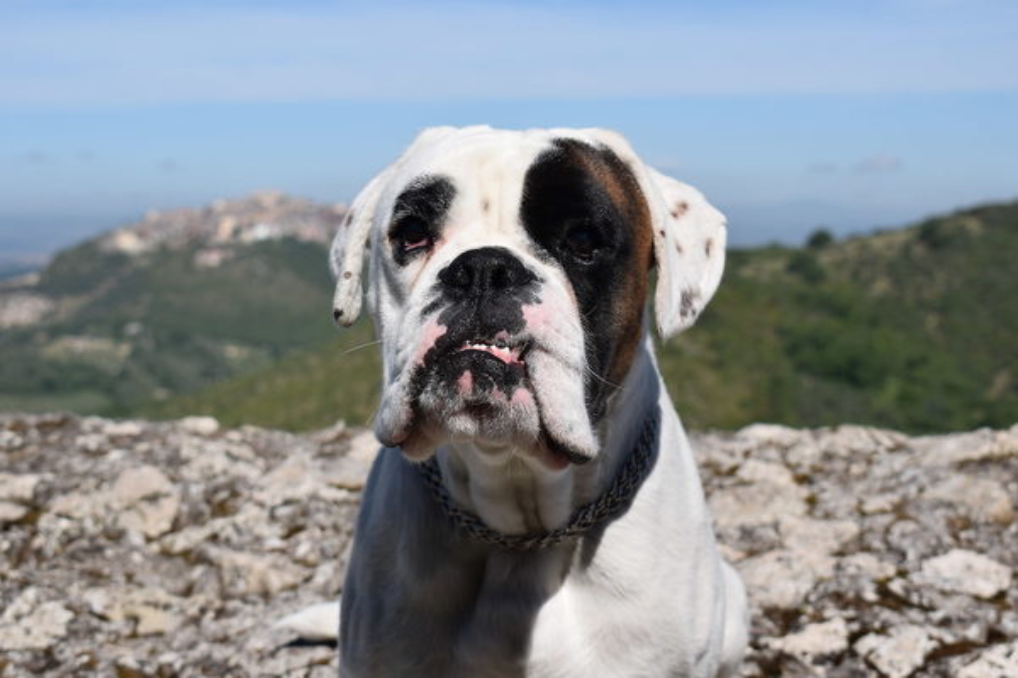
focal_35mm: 68
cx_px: 509
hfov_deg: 29.9
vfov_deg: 20.2
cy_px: 339
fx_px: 1909
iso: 100
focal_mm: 45
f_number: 8
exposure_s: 1/500
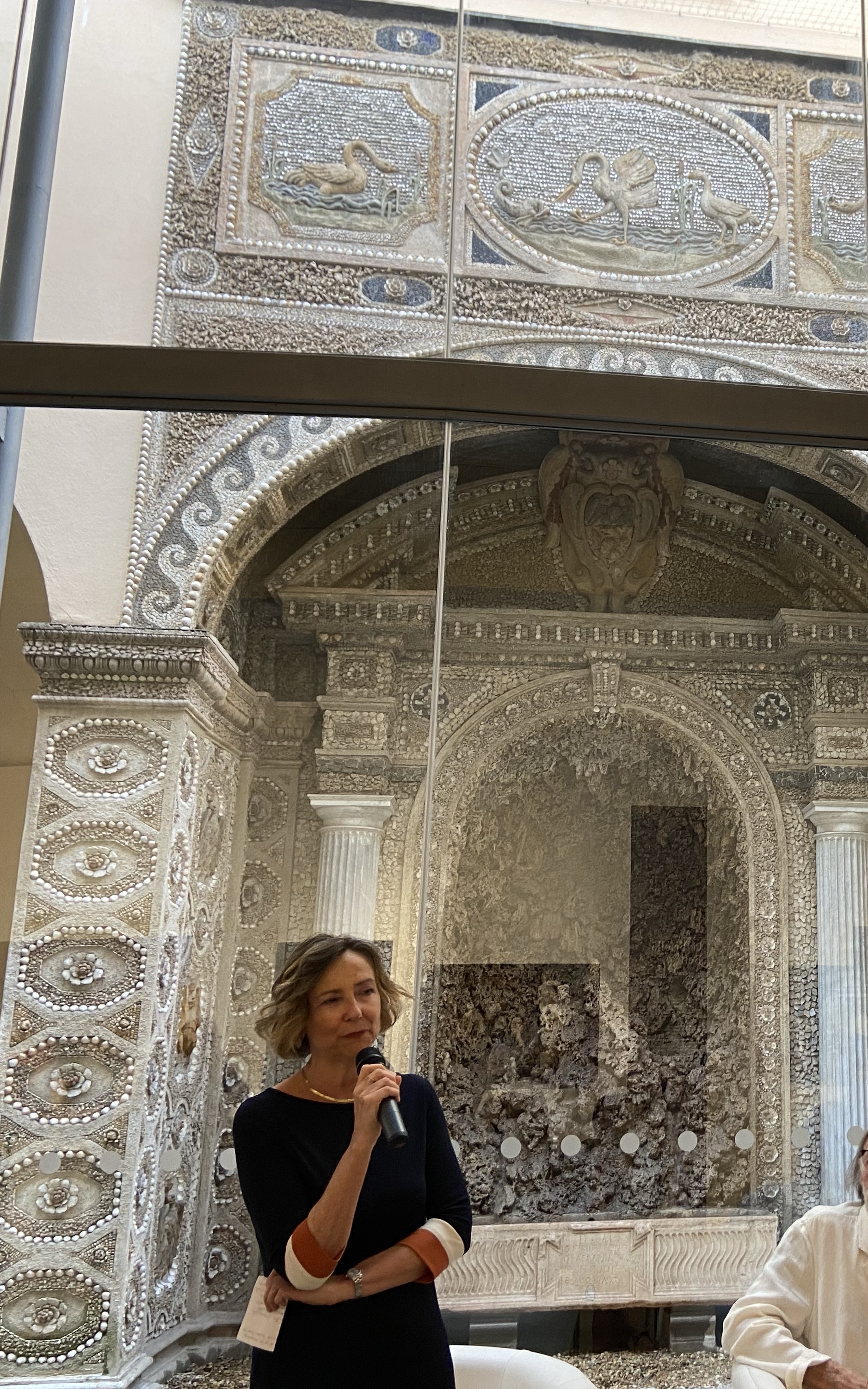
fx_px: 1400
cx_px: 777
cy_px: 690
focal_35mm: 37
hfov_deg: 32.7
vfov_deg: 52.7
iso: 64
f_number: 1.8
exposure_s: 1/50
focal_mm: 4.25
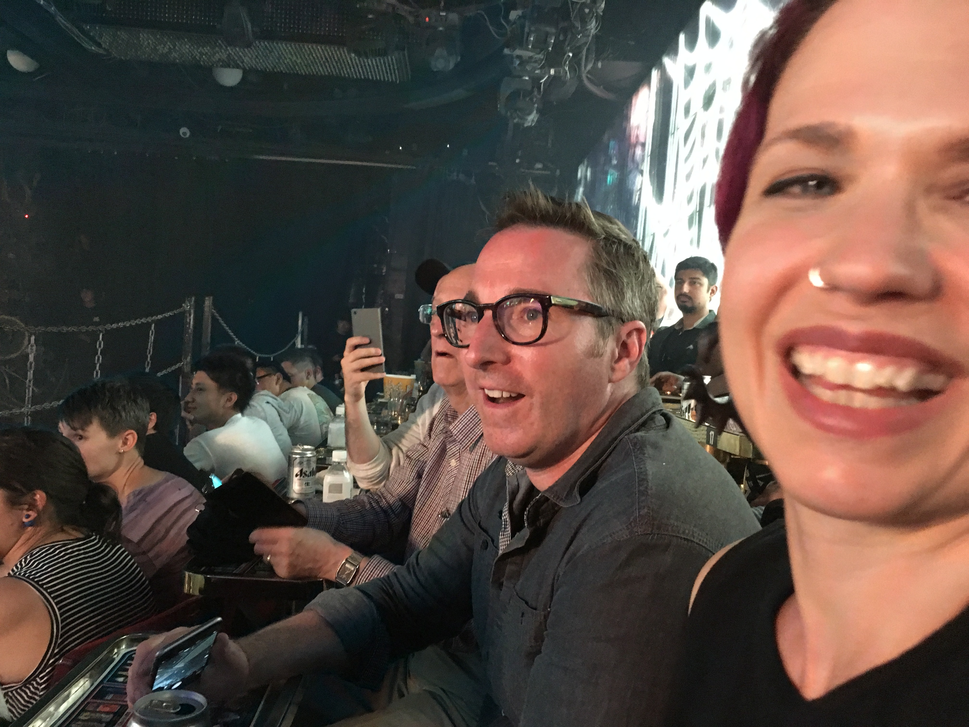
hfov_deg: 61.7
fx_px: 812
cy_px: 364
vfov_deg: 48.2
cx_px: 484
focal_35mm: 29
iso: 640
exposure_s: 1/15
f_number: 2.2
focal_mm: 4.15
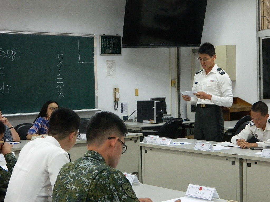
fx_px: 546
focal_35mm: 70
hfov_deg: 27.8
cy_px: 101
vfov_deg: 21.0
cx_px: 135
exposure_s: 1/40
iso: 400
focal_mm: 12.6
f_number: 4
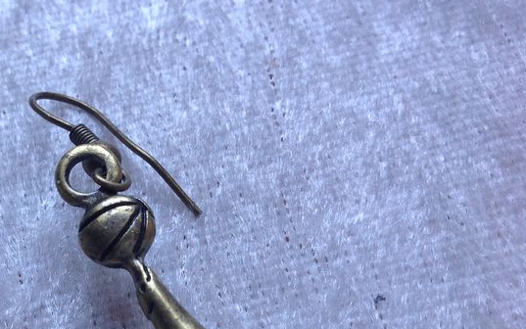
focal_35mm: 69
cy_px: 327
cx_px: 42
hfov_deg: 28.5
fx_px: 989
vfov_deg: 18.4
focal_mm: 4.28
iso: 64
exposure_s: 1/60
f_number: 2.4
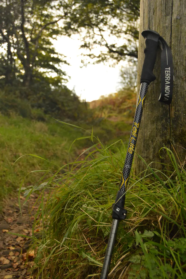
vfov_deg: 46.4
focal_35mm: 42
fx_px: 326
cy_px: 140
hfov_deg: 31.8
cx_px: 93
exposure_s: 1/3200
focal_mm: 28
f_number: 5.6
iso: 3200
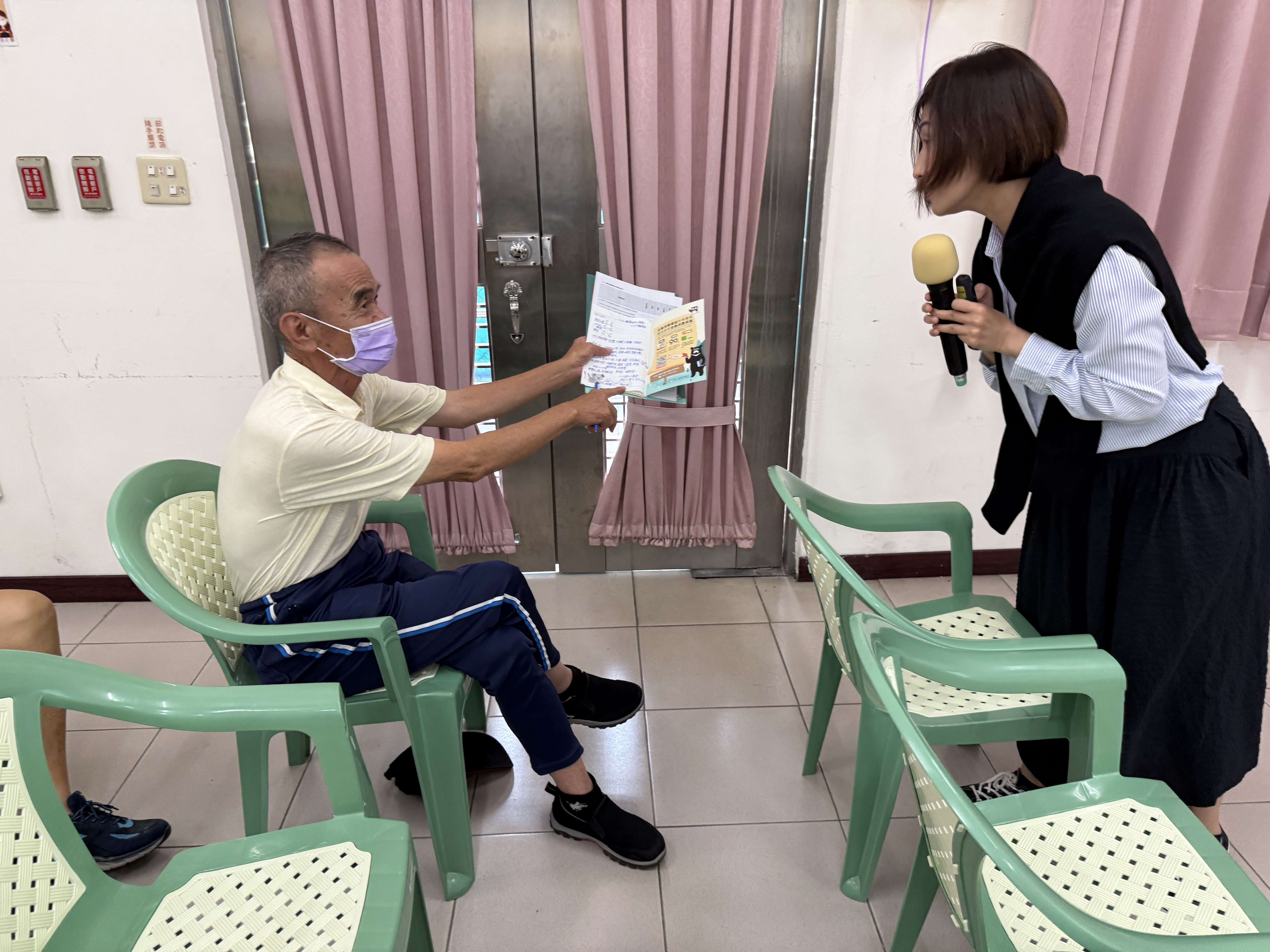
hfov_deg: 71.6
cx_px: 635
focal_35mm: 24
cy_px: 476
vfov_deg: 56.8
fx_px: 881
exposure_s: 1/60
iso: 200
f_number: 1.78
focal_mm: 6.76
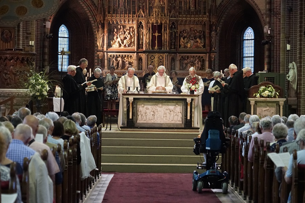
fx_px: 1135
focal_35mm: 134
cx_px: 152
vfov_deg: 10.2
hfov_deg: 15.3
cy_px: 102
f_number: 6.3
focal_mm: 134
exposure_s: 1/125
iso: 6400
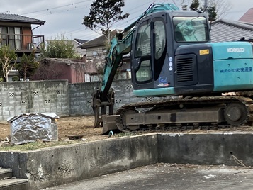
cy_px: 165
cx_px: -3
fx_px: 592
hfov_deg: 23.1
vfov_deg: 18.0
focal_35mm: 81
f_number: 1.8
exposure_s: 1/867
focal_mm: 3.99
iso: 32
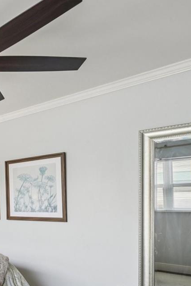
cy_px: 206
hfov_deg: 27.9
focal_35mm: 35
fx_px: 278
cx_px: -84
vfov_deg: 52.6
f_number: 8
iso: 400
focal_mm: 14
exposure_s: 1/40
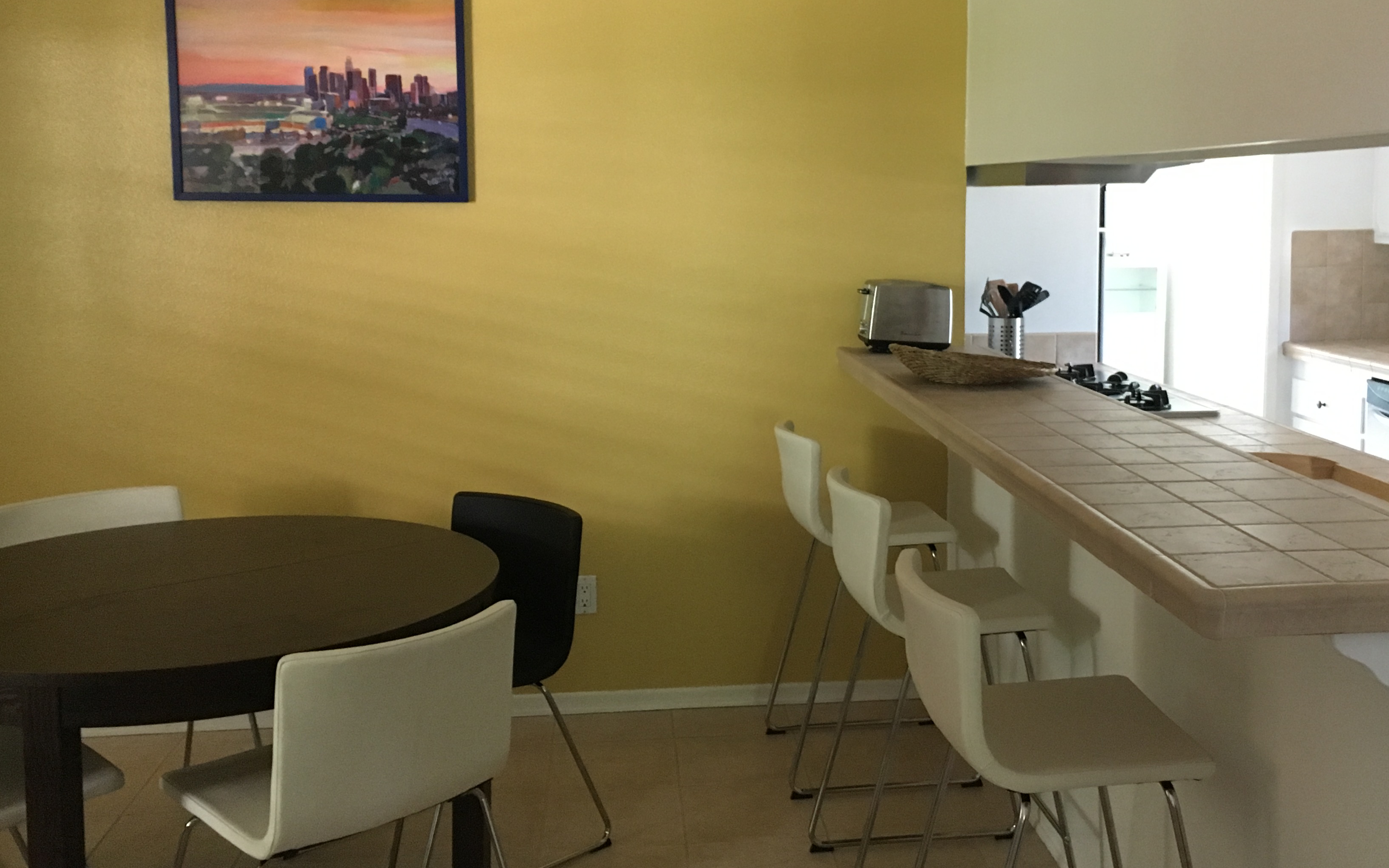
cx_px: 817
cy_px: 342
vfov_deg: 33.5
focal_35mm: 38
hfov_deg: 51.3
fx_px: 1439
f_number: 2.2
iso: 200
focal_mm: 4.15
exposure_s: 1/20
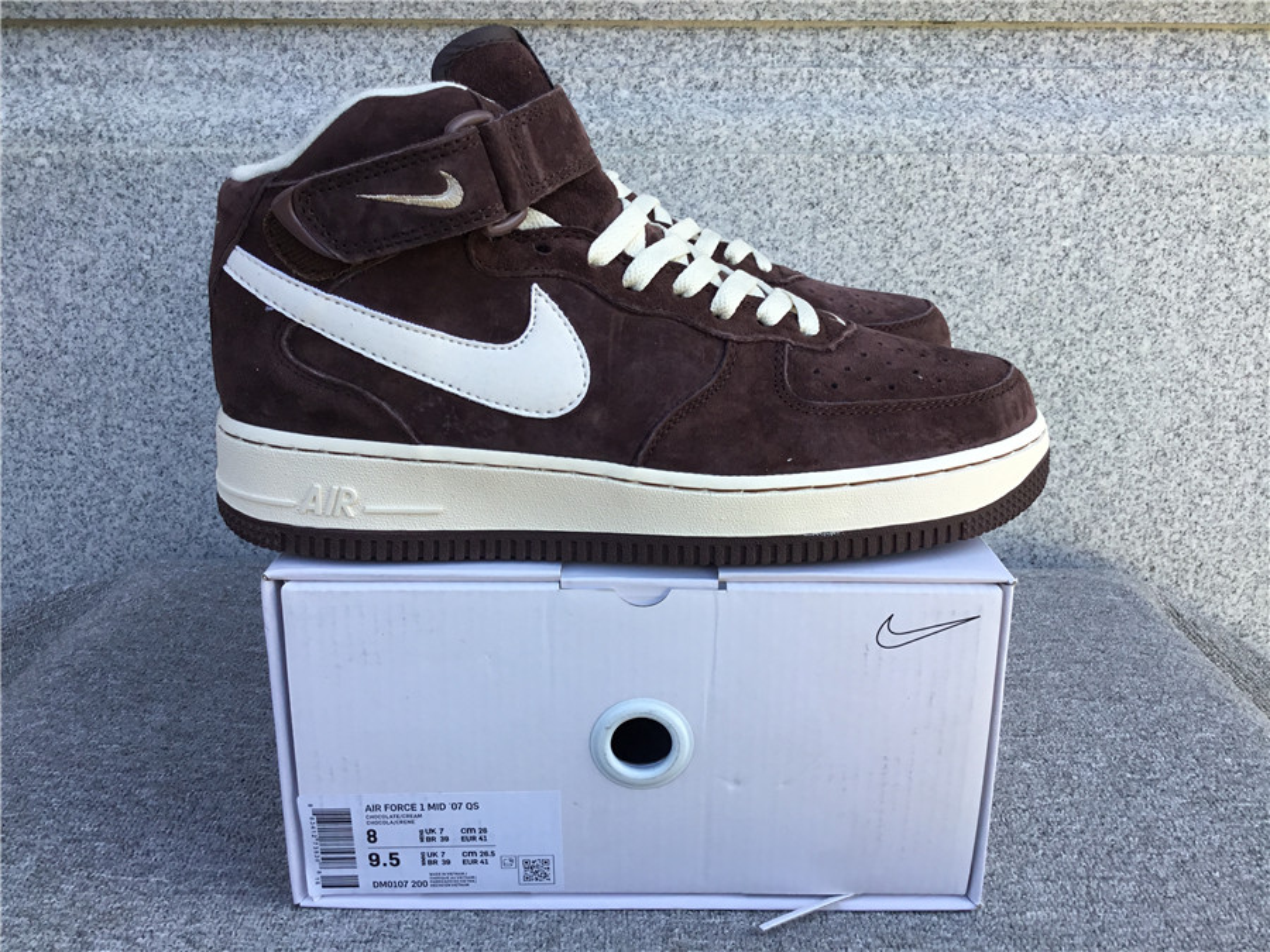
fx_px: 1137
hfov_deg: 58.4
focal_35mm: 31
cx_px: 635
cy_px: 476
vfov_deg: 45.4
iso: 25
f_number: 2.4
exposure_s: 1/212
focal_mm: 3.3
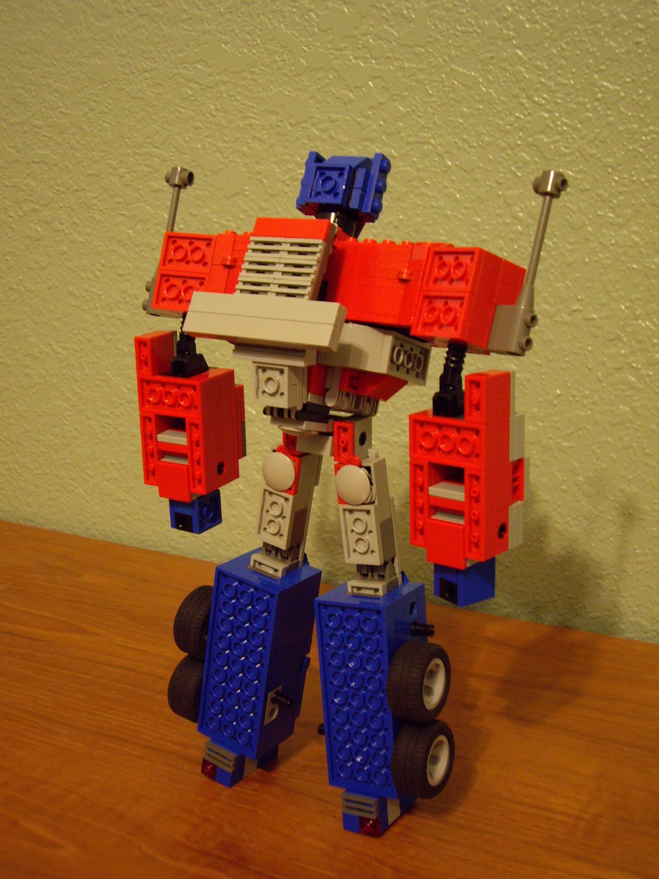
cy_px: 440
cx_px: 330
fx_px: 1193
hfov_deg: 30.9
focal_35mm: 47
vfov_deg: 40.4
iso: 200
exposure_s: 1/10
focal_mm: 7.6
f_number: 3
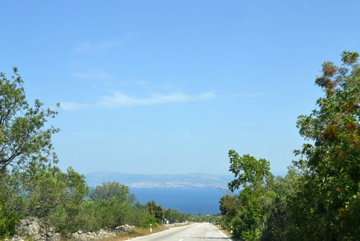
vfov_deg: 29.9
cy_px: 120
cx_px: 180
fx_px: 450
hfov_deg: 43.6
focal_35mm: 45
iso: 100
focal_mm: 30
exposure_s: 1/320
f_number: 6.3
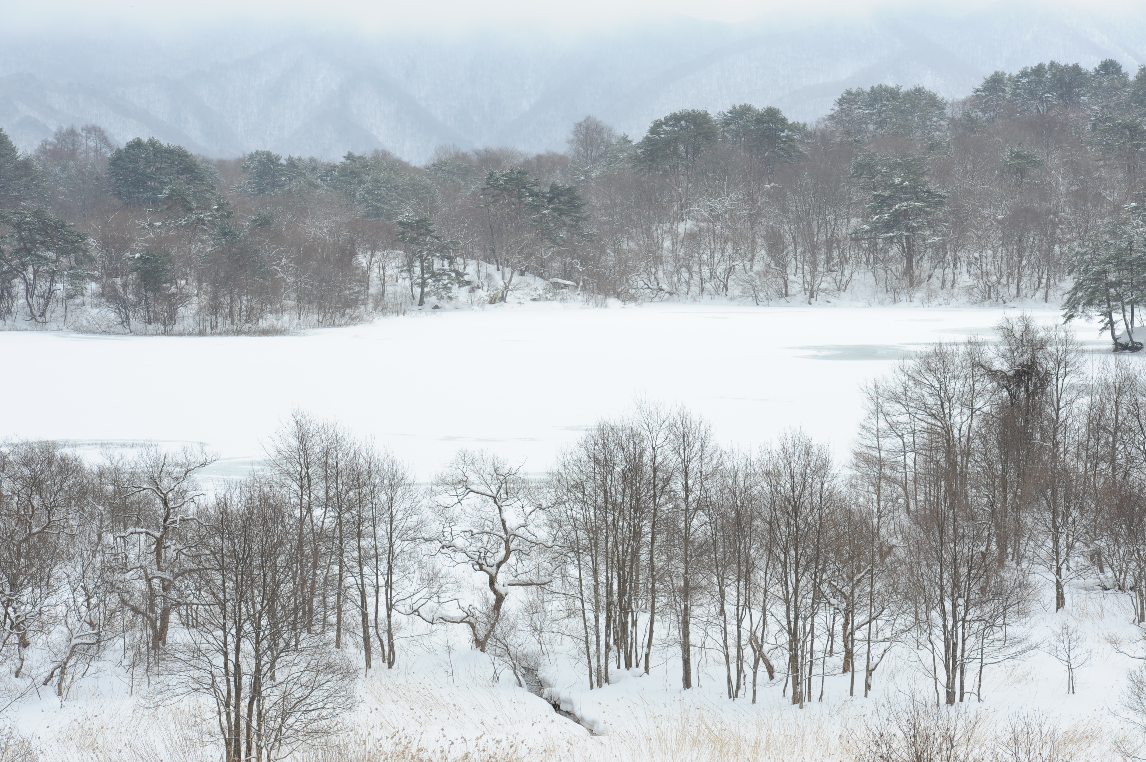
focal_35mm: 102
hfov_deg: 20.0
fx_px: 3245
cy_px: 381
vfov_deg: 13.4
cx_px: 573
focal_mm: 102
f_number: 8
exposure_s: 1/320
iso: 200
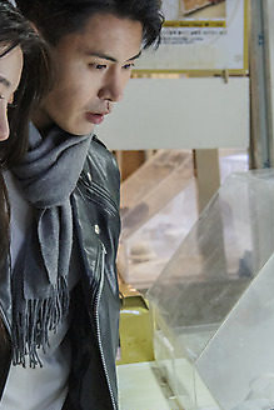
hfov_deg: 18.6
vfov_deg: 27.6
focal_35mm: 73
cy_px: 249
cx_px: 63
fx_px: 832
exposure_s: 1/320
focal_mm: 40
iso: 1600
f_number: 4.5
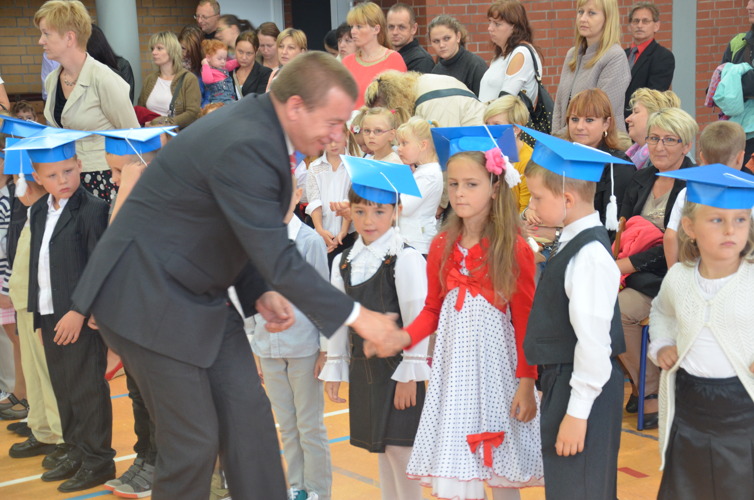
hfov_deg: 26.0
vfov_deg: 17.4
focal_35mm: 78
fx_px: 1630
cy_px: 250
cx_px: 377
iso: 1000
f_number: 5
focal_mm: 52
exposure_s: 1/30
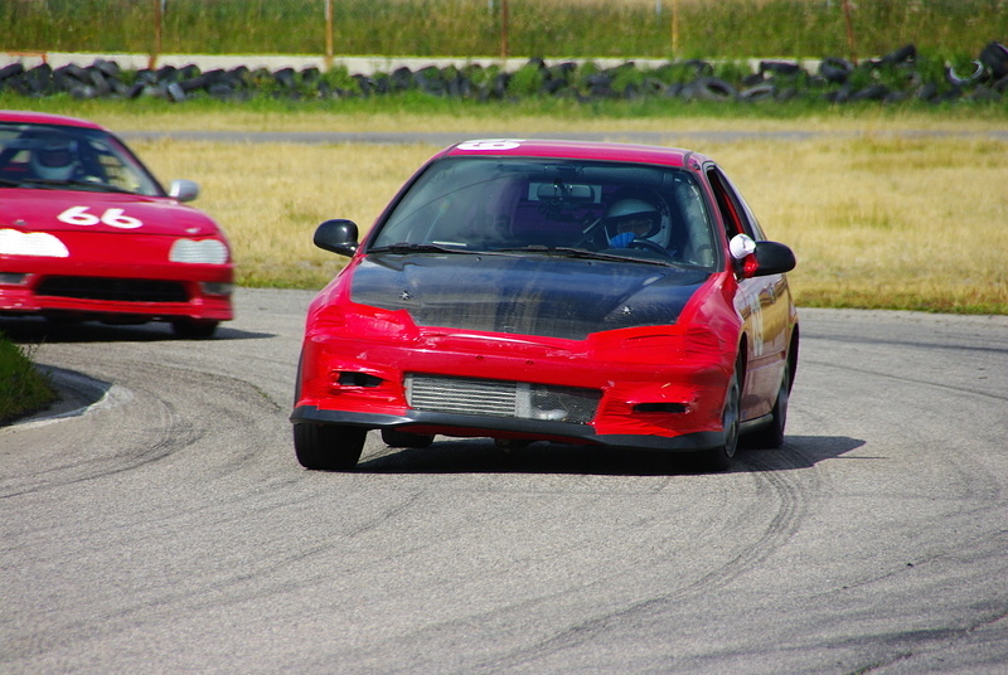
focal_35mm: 375
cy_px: 338
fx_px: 10515
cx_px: 504
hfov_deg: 5.5
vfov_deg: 3.7
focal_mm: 250
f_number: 9
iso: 100
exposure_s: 1/250
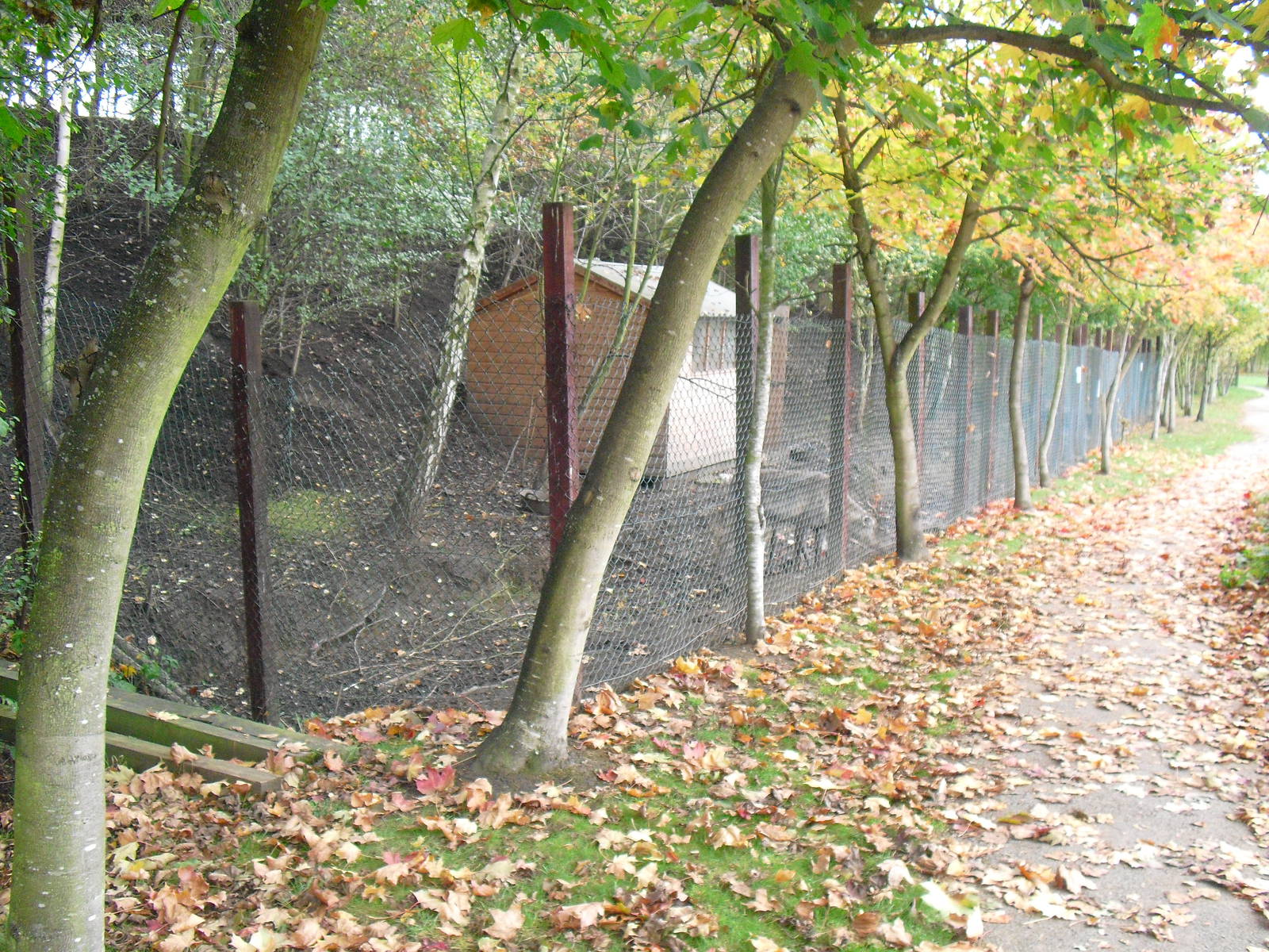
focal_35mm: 36
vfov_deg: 39.7
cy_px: 476
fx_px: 1320
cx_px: 634
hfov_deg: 51.4
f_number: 3.1
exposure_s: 1/100
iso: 400
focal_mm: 6.3
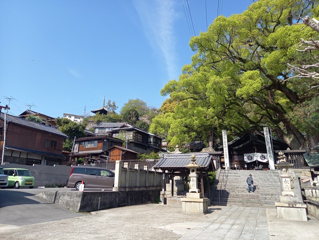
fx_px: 230
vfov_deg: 54.9
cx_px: 160
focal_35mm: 25
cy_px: 120
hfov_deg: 69.4
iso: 50
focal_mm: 4.65
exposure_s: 1/588
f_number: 1.8
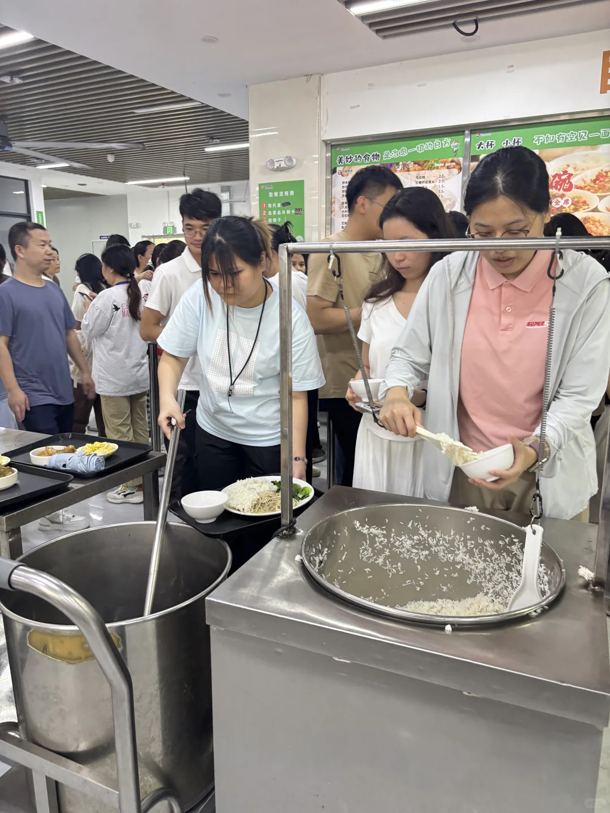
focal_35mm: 26
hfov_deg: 53.1
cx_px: 305
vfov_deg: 67.3
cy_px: 406
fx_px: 611
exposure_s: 1/60
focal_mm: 5.96
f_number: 1.6
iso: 250
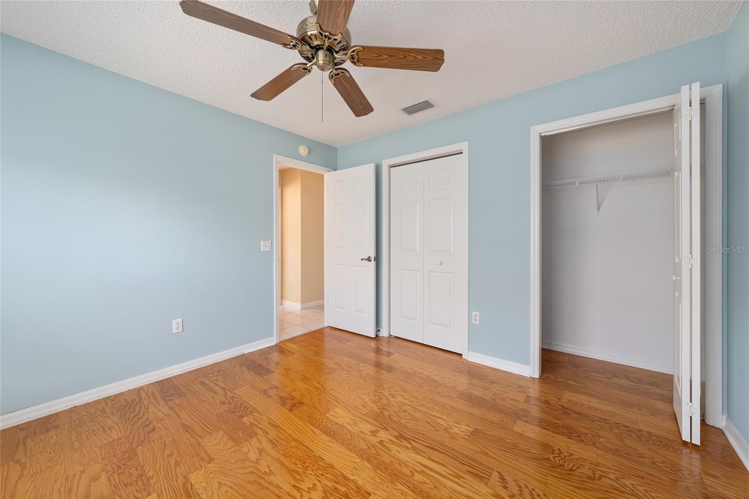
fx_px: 270
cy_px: 250
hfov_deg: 108.3
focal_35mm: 13
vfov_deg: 85.4
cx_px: 374
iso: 125
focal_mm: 13
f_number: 7.1
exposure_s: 1/3
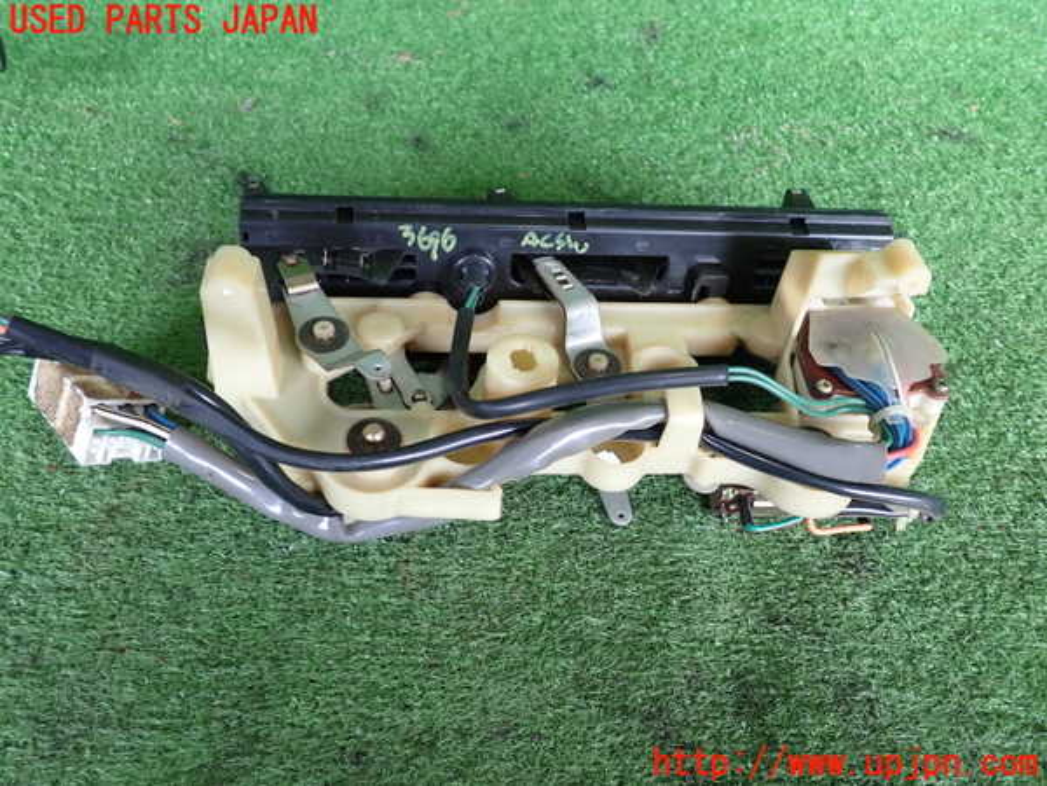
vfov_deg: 46.8
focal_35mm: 30
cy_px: 393
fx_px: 907
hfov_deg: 60.0
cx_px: 524
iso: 200
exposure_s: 1/50
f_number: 2.3
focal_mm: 5.4
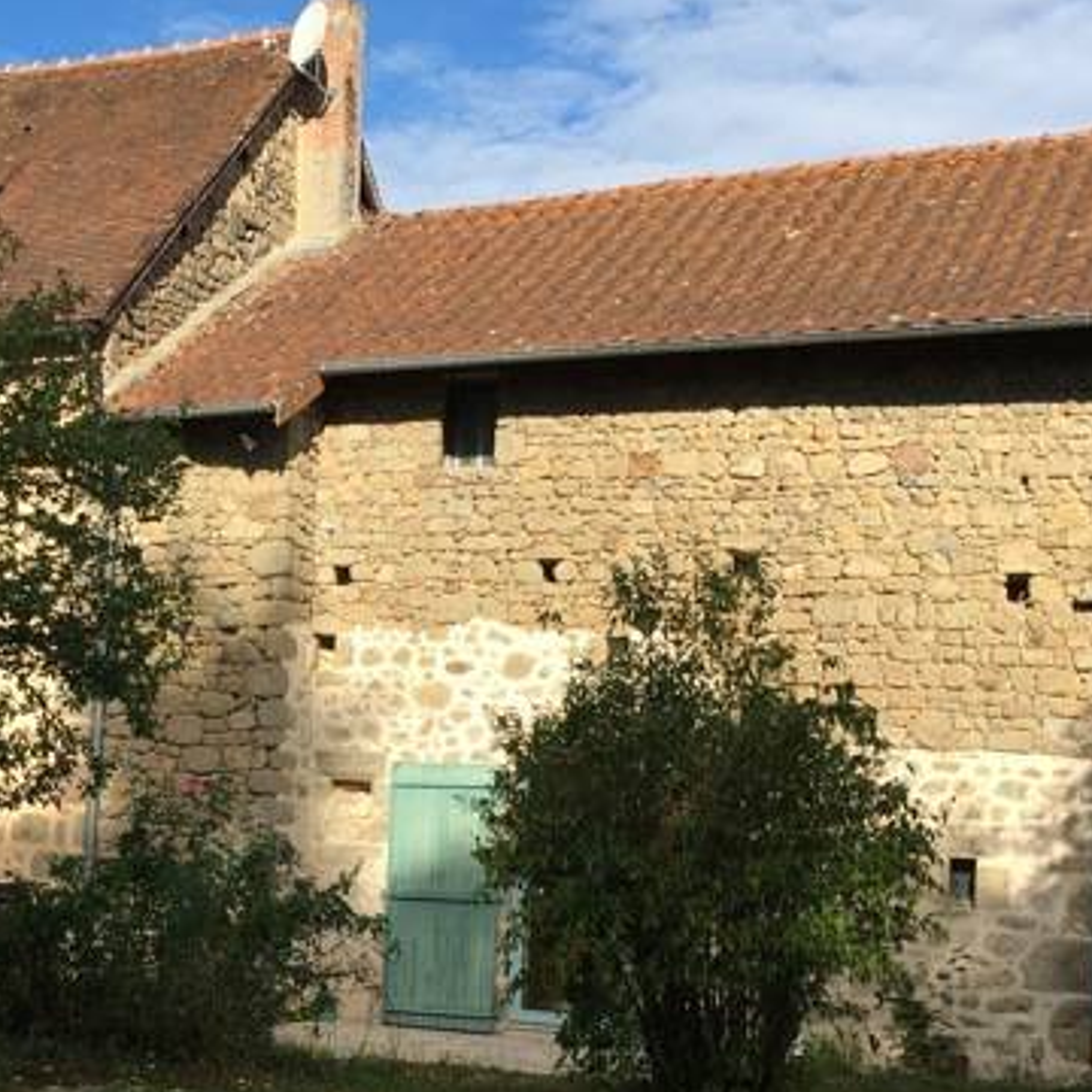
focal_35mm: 57
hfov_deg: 29.2
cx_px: 179
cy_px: 707
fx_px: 2034
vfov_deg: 29.9
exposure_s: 1/1183
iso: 25
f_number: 2.2
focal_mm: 4.15
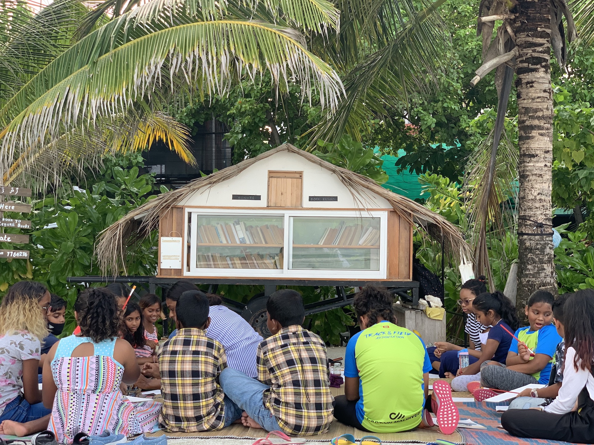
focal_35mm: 52
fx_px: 892
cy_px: 222
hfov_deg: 36.8
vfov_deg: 28.0
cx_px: 297
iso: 50
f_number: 2.4
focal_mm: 6
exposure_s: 1/122
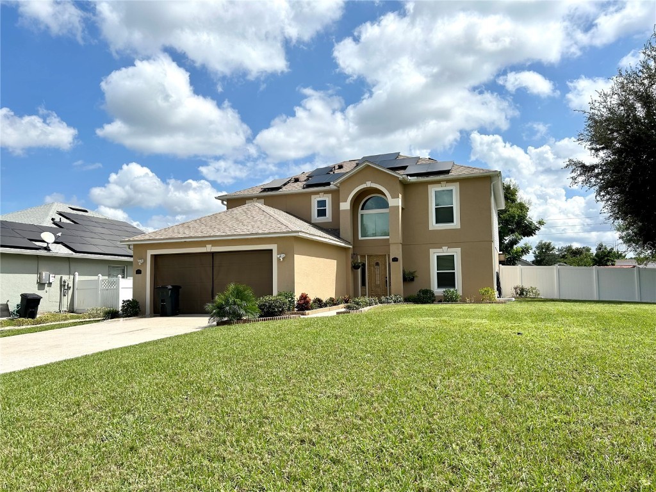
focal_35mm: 26
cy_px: 246
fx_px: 493
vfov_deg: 53.1
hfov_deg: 67.3
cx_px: 328
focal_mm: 5.7
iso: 50
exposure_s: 1/7463
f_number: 1.5
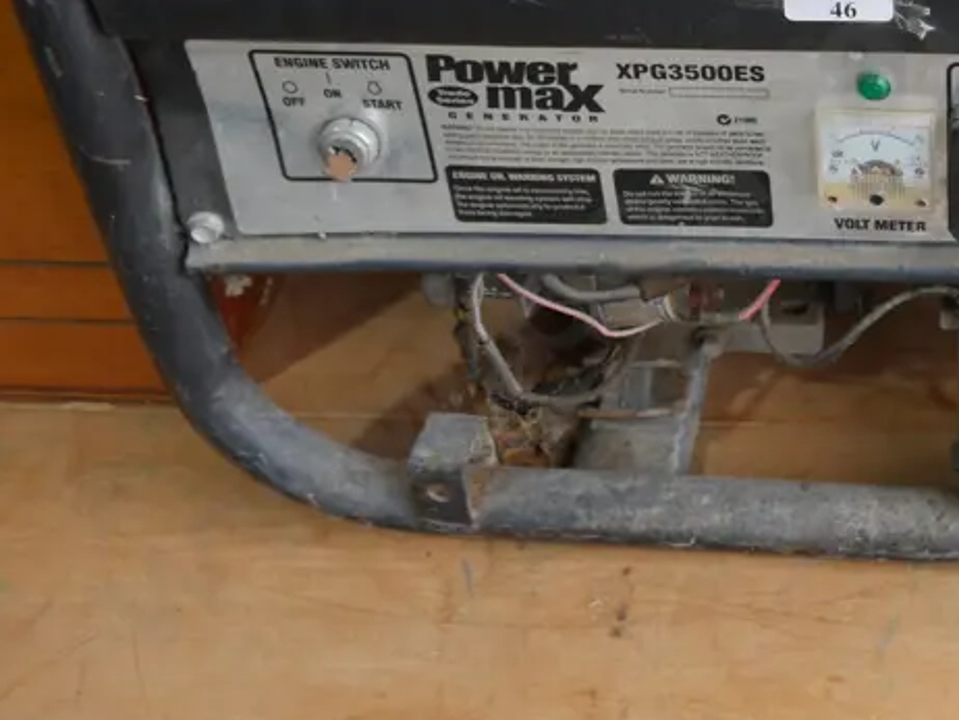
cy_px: -7
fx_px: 1719
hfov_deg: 29.1
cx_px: 963
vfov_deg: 22.7
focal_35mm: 62
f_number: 4
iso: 200
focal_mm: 14
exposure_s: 1/125
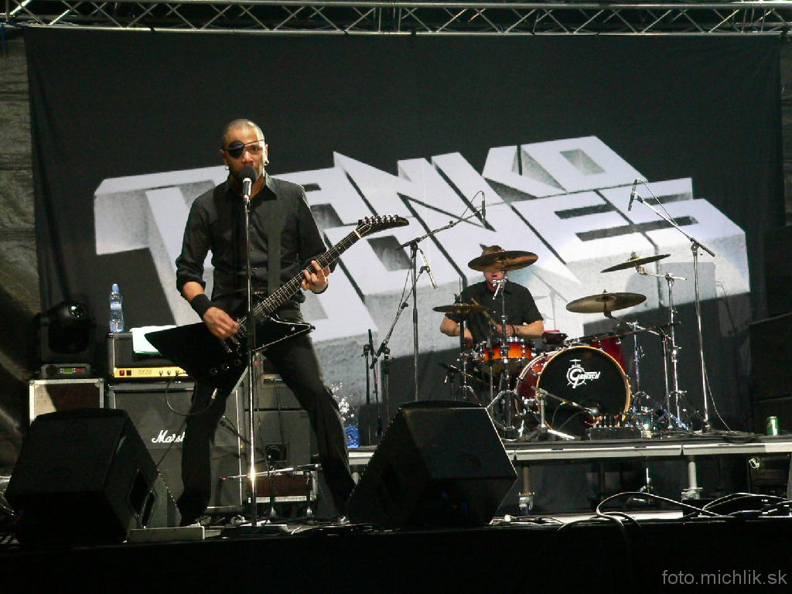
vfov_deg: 18.4
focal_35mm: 80
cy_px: 297
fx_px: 1830
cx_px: 396
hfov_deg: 24.4
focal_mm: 13.3
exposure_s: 1/50
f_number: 2.8
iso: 400
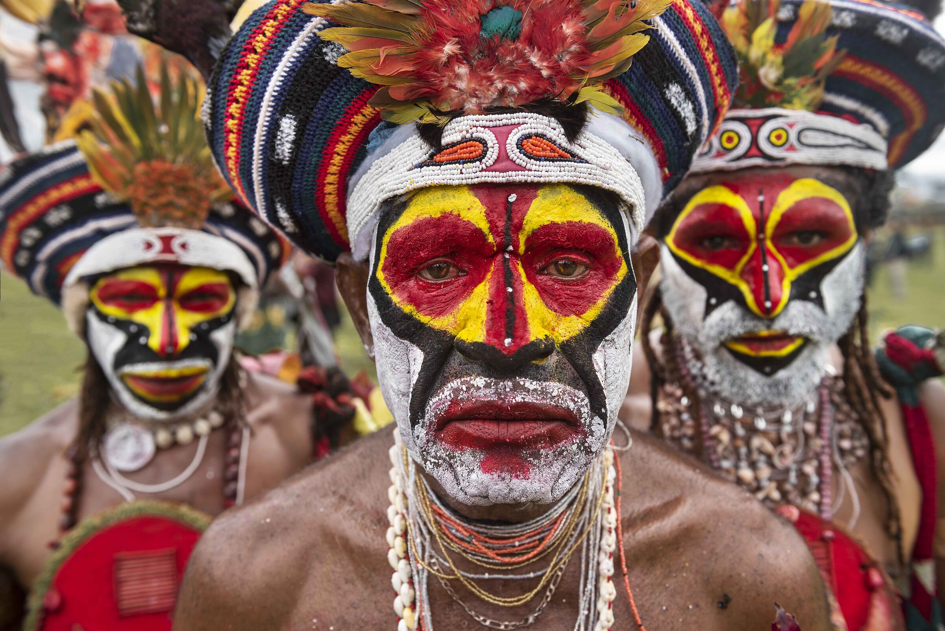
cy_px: 316
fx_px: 840
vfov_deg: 41.1
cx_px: 472
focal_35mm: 32
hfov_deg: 58.7
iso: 110
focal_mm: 32
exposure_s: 1/500
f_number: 4.5
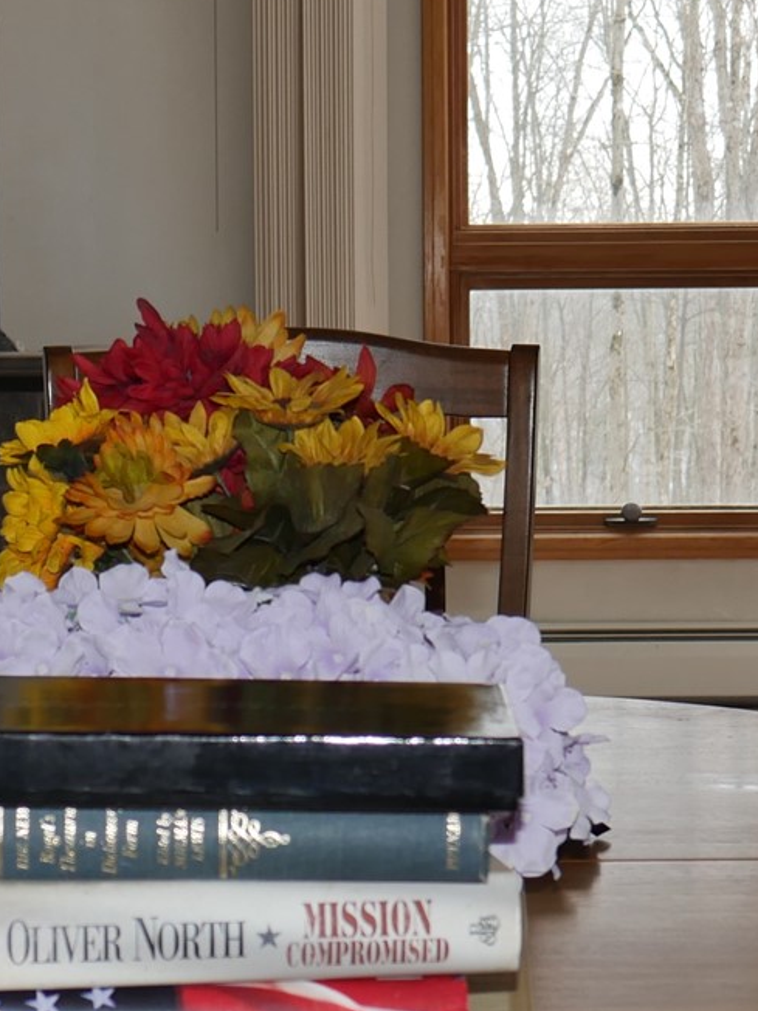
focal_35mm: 113
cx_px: 315
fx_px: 3299
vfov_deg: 17.4
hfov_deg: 13.1
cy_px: 473
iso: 200
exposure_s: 1/80
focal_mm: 18
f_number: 4
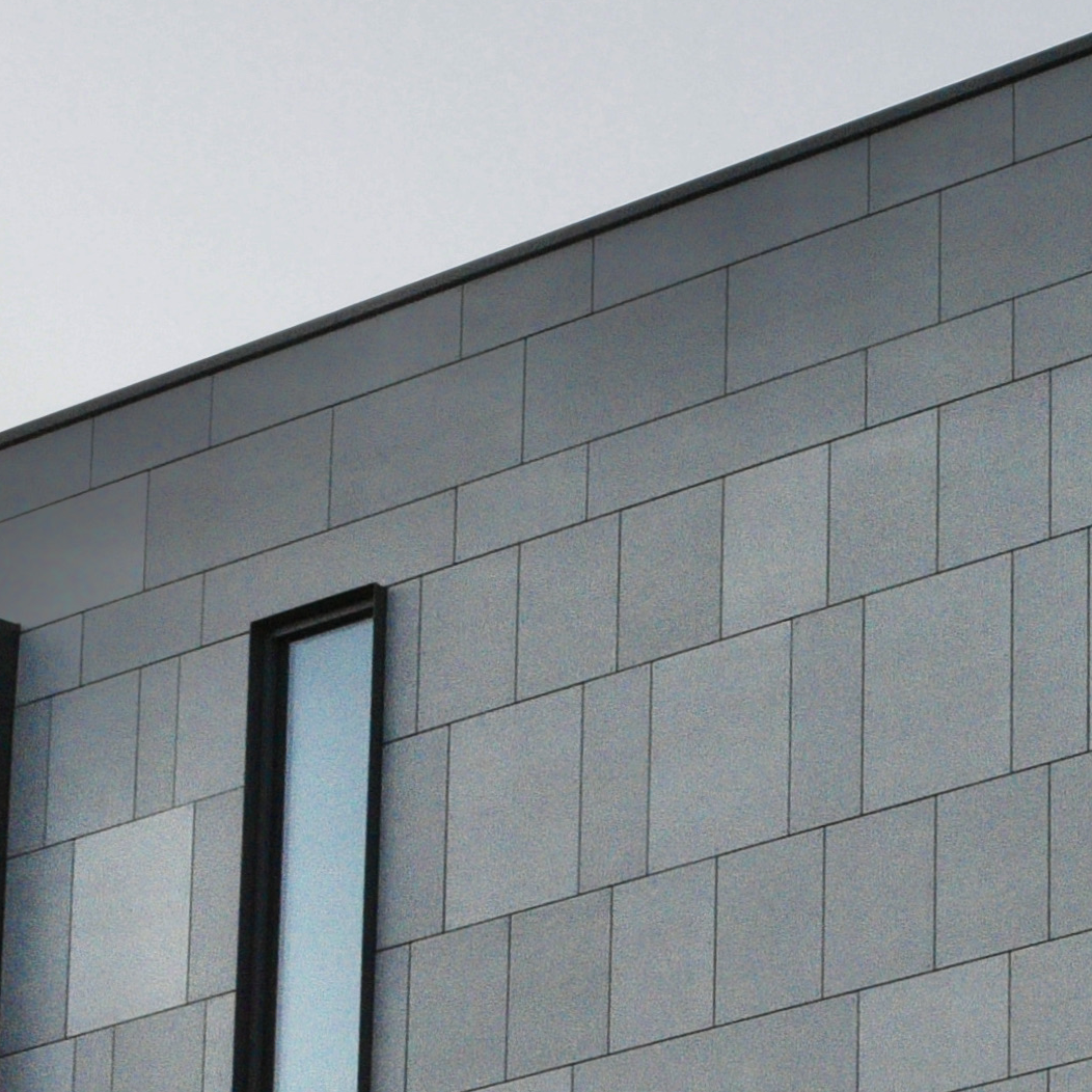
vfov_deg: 11.1
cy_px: 1755
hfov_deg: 11.5
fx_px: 5354
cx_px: 1231
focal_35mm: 150
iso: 4000
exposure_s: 1/13
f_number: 14
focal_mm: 32
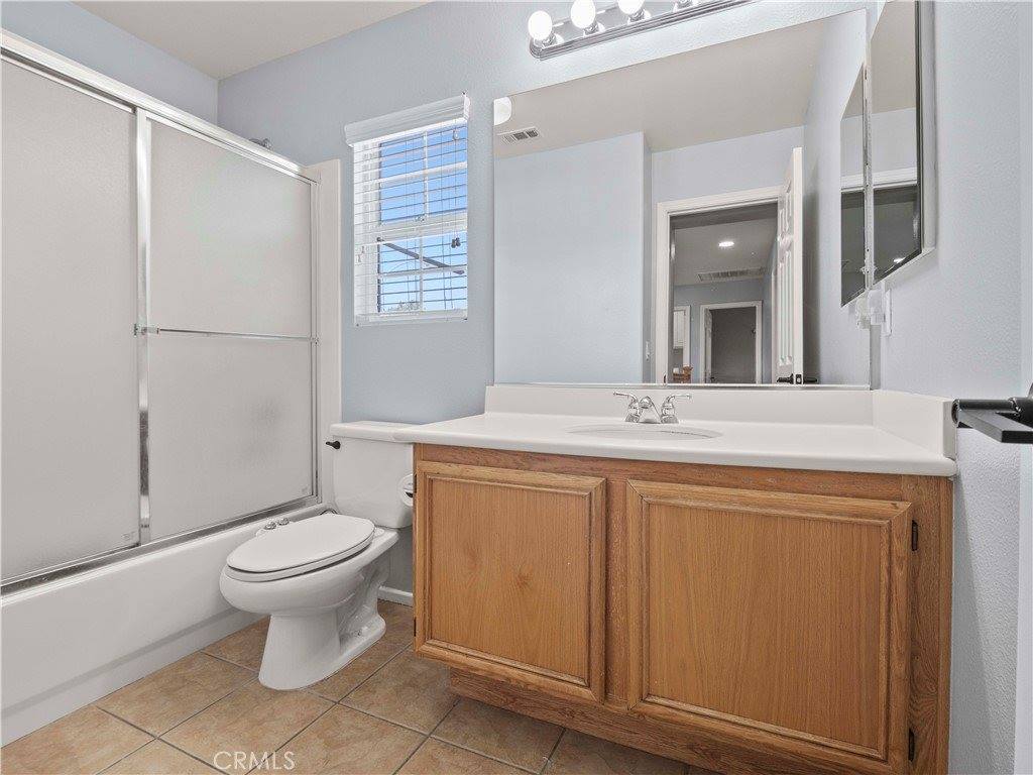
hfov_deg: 94.5
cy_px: 388
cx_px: 516
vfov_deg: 78.1
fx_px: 477
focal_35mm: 16
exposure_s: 1/4
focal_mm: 8
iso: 200
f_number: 8
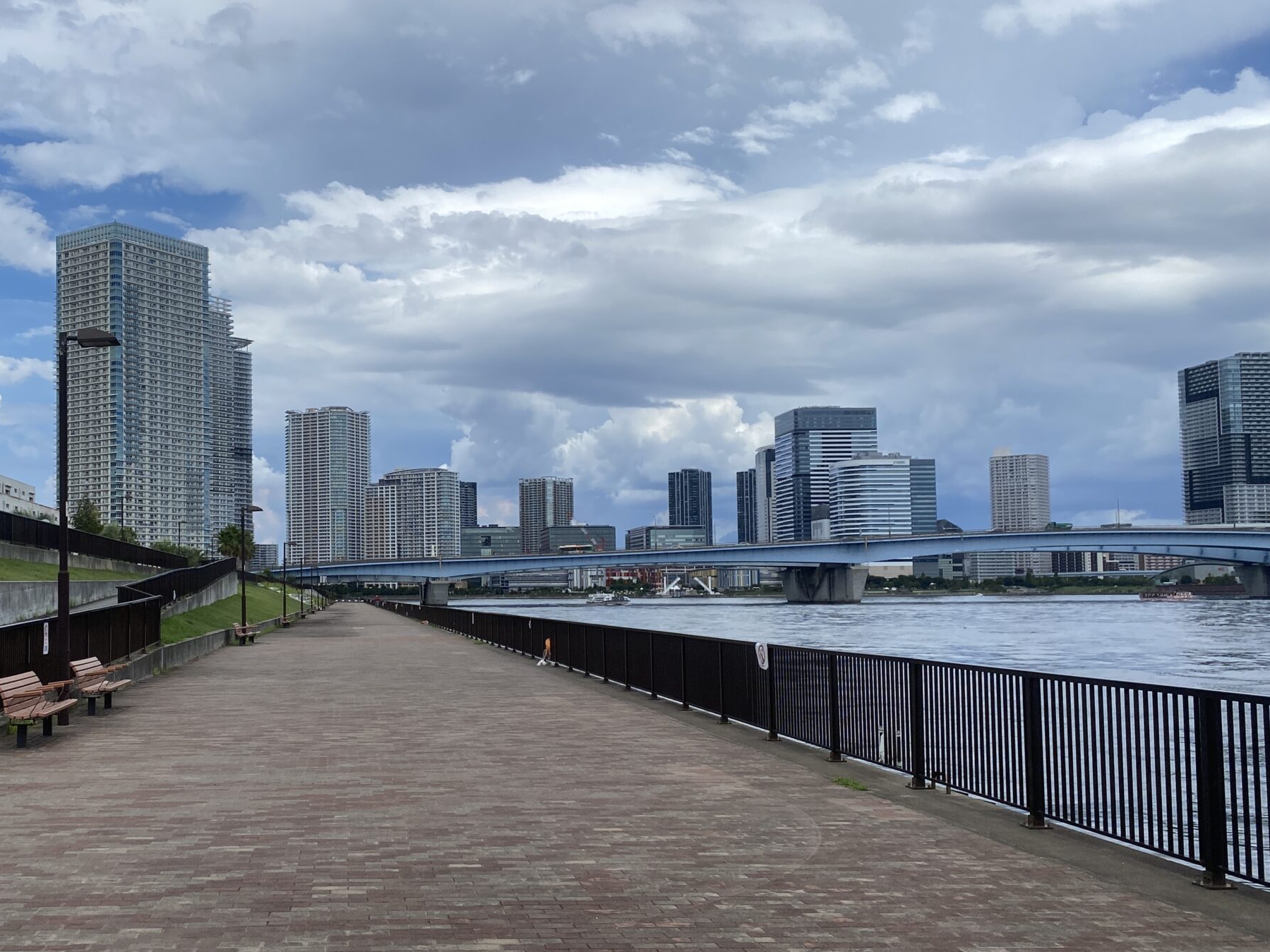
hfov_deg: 49.1
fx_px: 1357
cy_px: 542
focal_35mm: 37
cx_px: 397
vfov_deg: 38.6
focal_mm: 4.25
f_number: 1.8
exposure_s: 1/5236
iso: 32
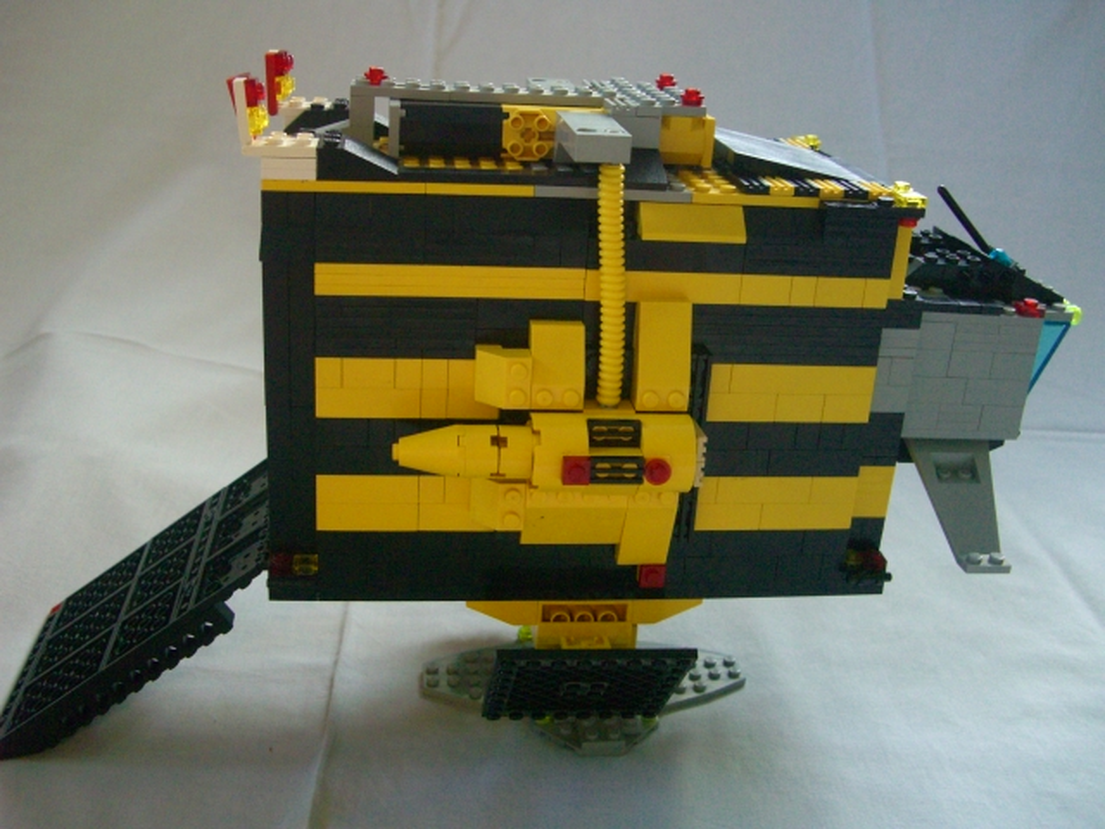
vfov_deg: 37.7
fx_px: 1213
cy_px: 414
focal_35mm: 38
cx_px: 552
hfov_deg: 49.0
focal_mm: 7.9
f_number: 2.8
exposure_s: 1/100
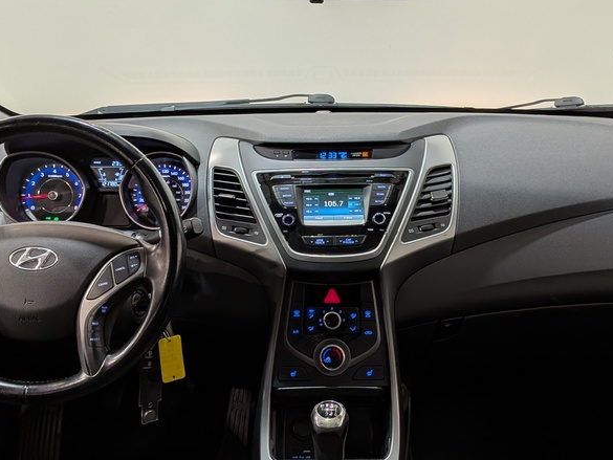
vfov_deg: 34.4
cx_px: 349
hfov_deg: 44.7
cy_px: 242
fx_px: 744
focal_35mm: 42
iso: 28
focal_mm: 4.53
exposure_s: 1/128
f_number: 1.7
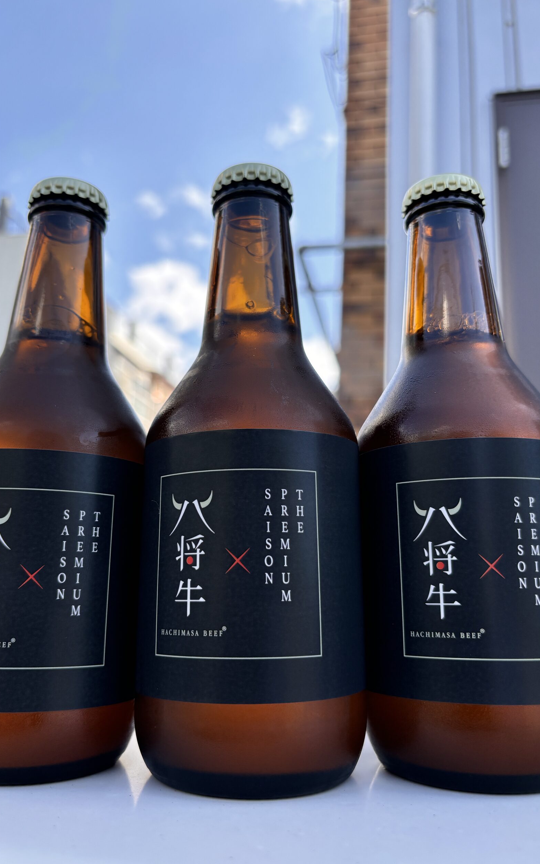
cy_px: 431
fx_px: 659
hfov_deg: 44.5
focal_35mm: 28
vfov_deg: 66.5
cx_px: 253
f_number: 1.6
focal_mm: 5.96
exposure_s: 1/887
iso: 50
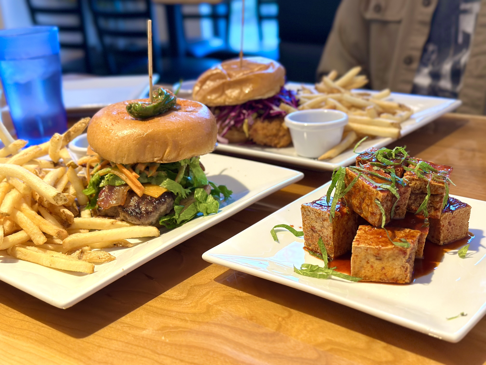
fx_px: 674
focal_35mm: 48
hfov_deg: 39.7
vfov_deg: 30.3
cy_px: 182
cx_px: 243
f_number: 1.78
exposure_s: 1/120
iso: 160
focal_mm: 6.86
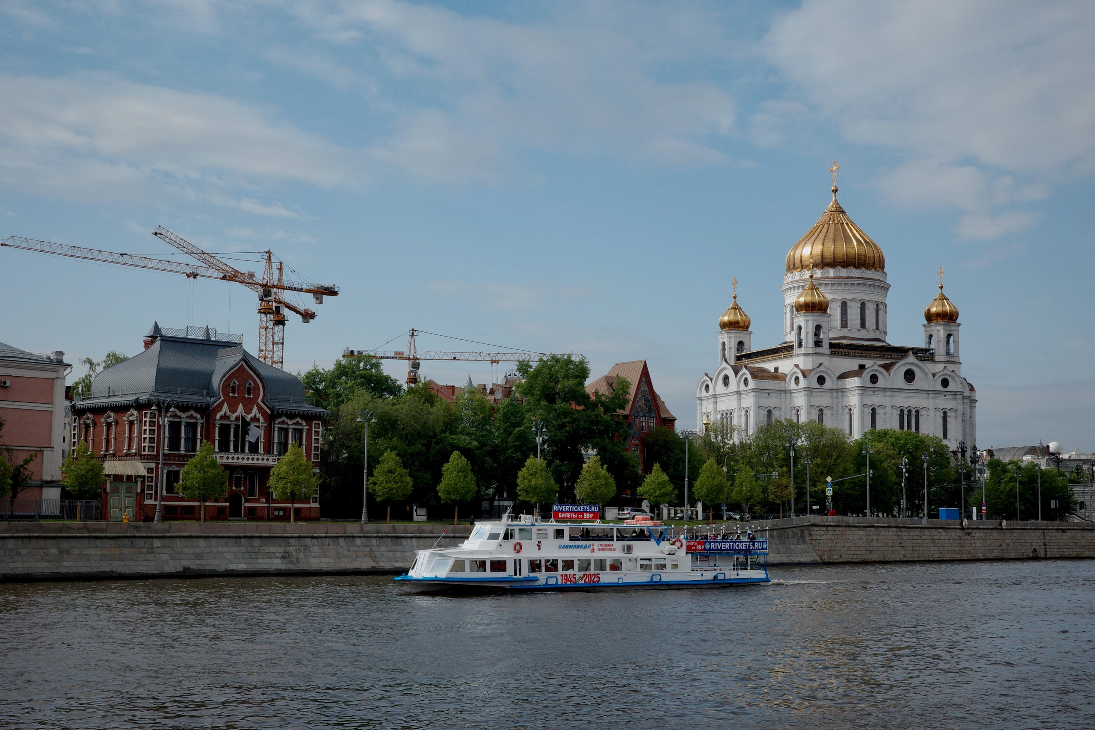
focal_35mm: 50
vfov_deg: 27.0
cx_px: 548
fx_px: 1521
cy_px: 365
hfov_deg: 39.6
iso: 500
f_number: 13
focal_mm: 26
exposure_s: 1/125
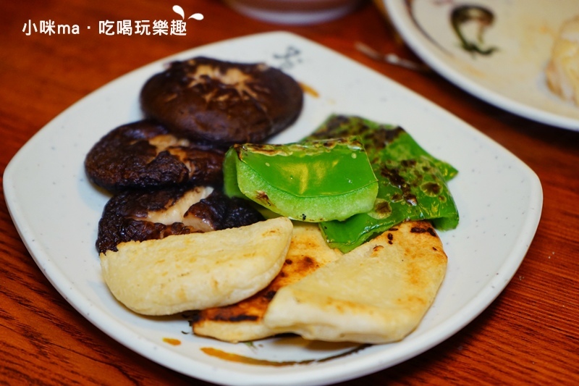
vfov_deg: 19.4
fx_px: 1126
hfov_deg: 28.8
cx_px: 290
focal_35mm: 70
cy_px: 193
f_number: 5.6
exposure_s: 1/80
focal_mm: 70
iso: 1250
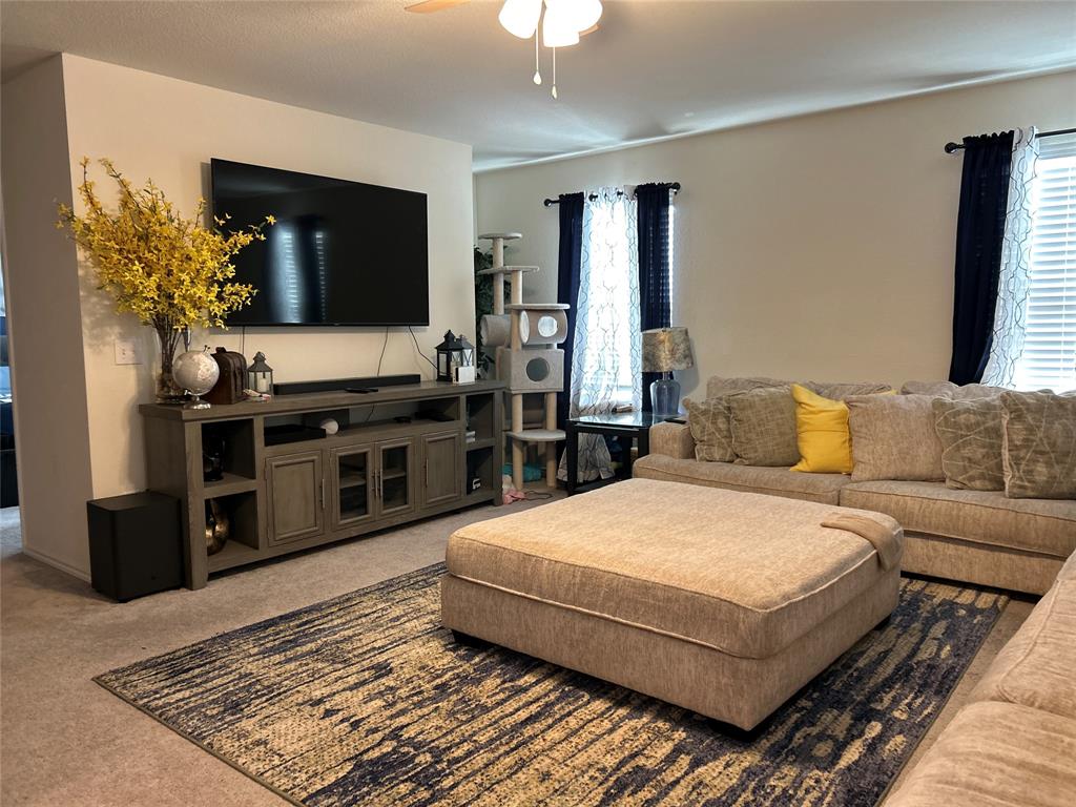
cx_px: 538
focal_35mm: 26
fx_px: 808
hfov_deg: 67.3
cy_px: 404
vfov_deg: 53.1
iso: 250
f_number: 1.5
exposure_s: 1/60
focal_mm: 5.7
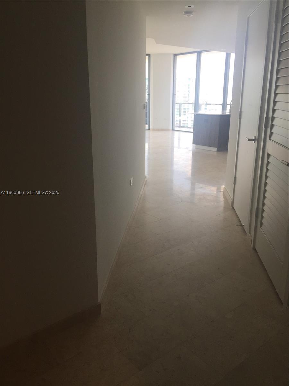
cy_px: 193
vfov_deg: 61.7
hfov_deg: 48.2
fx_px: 323
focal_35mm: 29
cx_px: 144
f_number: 2.2
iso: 32
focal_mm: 4.15
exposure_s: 1/120
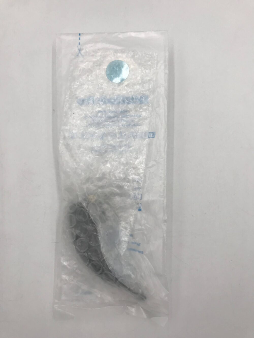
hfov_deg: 49.8
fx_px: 274
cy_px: 169
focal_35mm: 28
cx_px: 127
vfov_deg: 63.4
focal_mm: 3.99
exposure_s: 1/197
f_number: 1.8
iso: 20
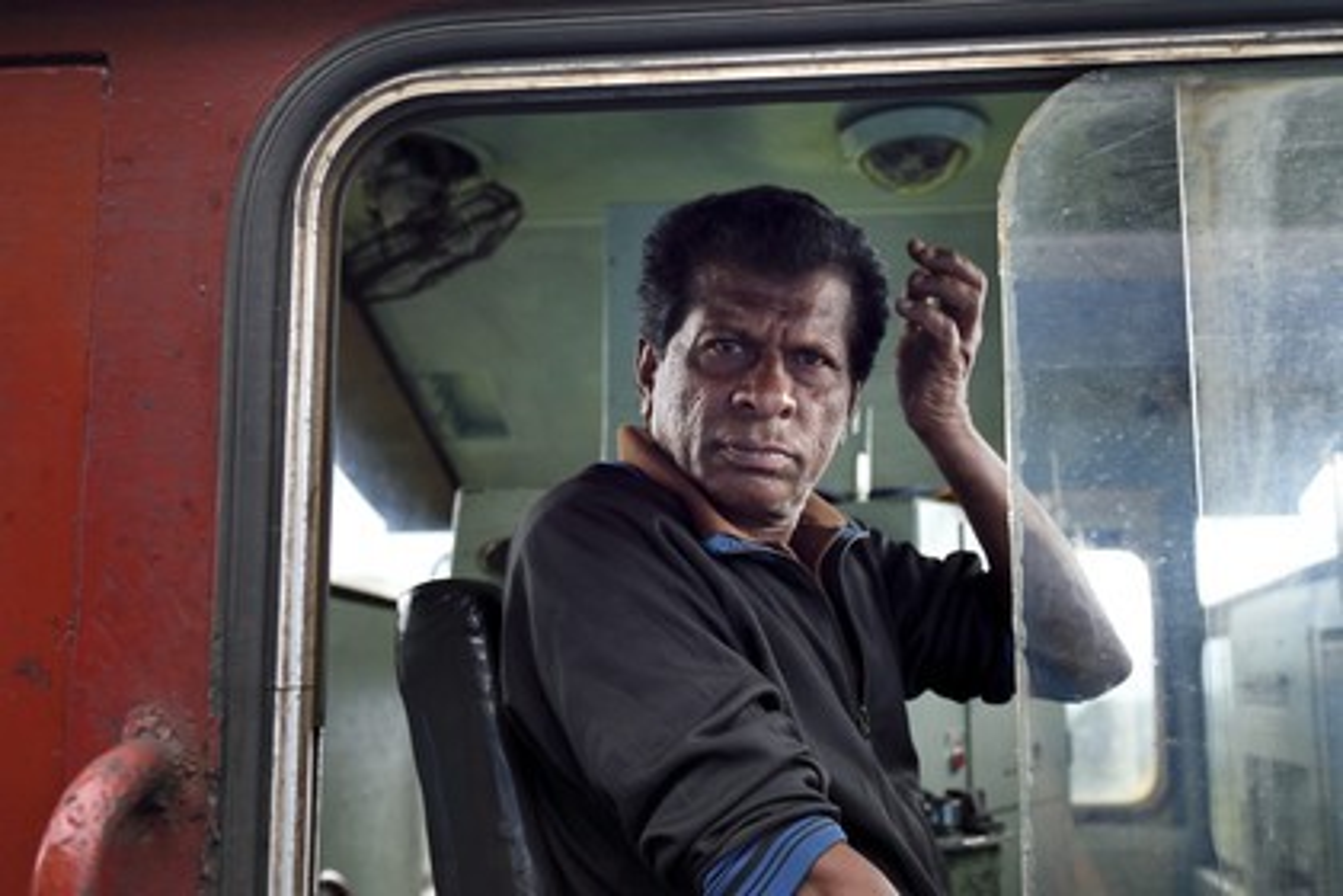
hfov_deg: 58.7
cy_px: 448
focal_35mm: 32
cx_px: 672
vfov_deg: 41.1
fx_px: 1194
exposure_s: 1/1600
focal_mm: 32
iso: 800
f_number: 4
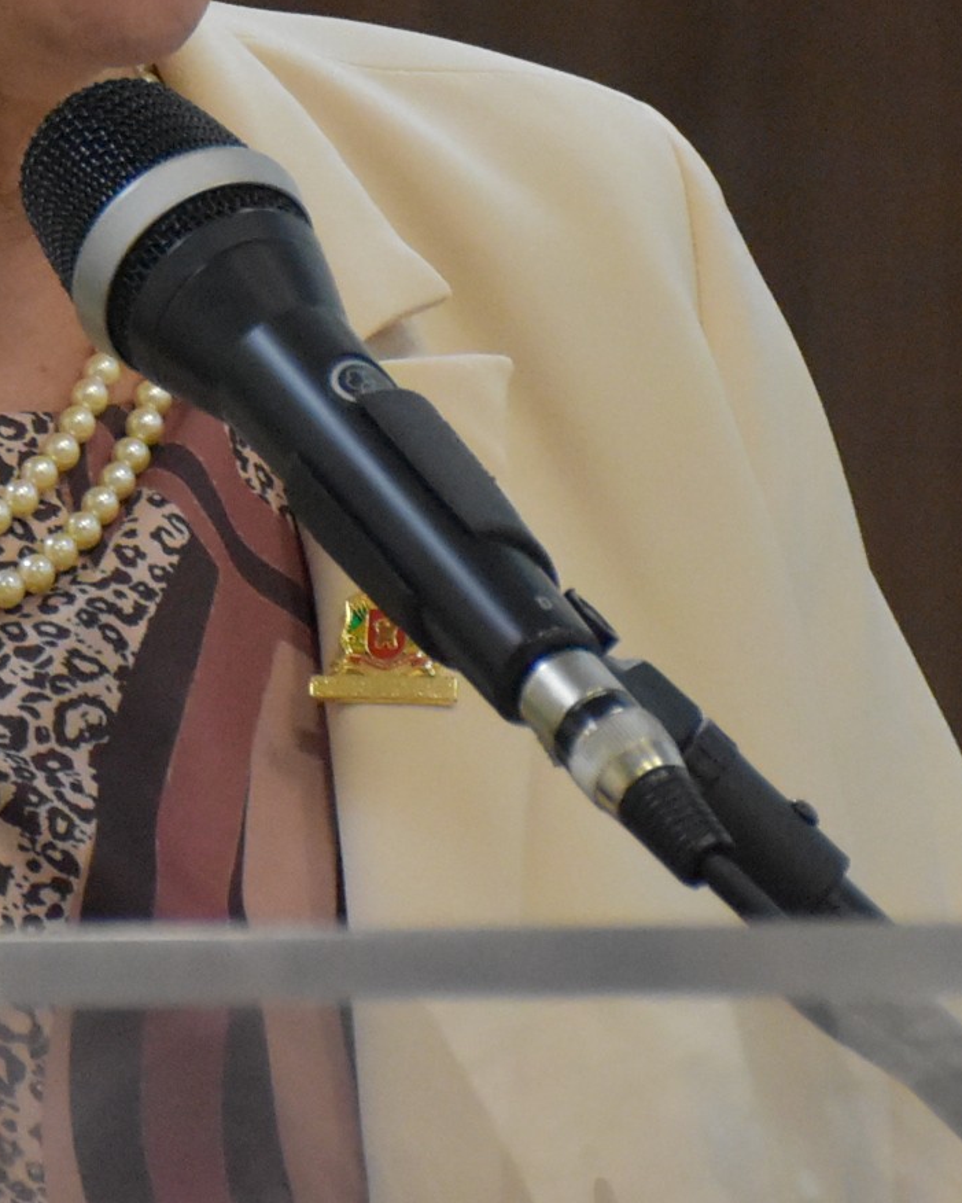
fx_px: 13700
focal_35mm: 385
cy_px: -60
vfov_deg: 5.0
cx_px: -38
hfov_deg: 4.0
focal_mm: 80
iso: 5000
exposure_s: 1/125
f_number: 5.3
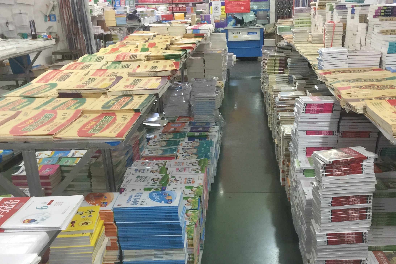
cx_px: 226
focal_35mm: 45
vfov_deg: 29.3
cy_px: 204
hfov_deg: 43.5
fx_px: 495
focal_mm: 4.15
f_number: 2.2
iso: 80
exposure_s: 1/17
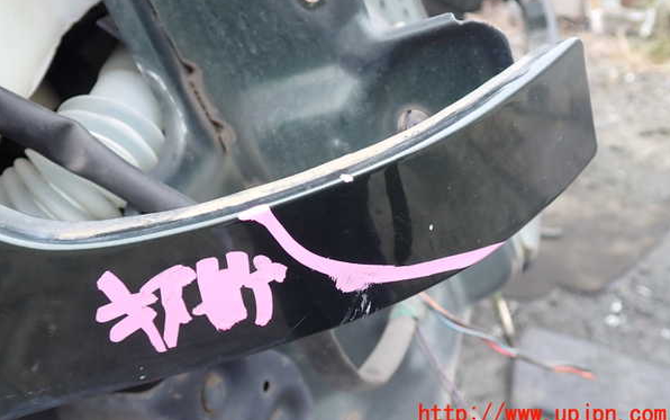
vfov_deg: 39.4
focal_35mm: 32
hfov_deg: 59.6
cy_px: 176
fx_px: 585
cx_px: 335
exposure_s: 1/60
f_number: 2.3
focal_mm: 5.4
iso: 125
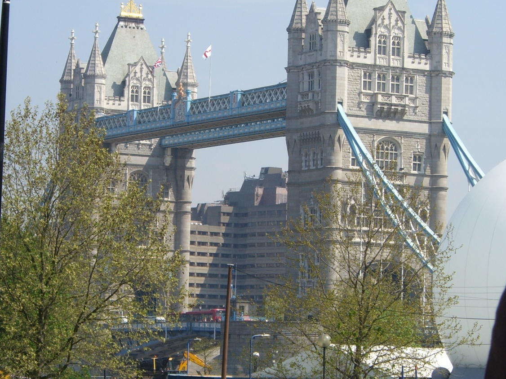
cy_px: 164
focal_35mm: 162
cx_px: 288
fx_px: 2368
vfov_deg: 9.2
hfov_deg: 12.2
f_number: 8.3
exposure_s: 1/160
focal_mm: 18.6
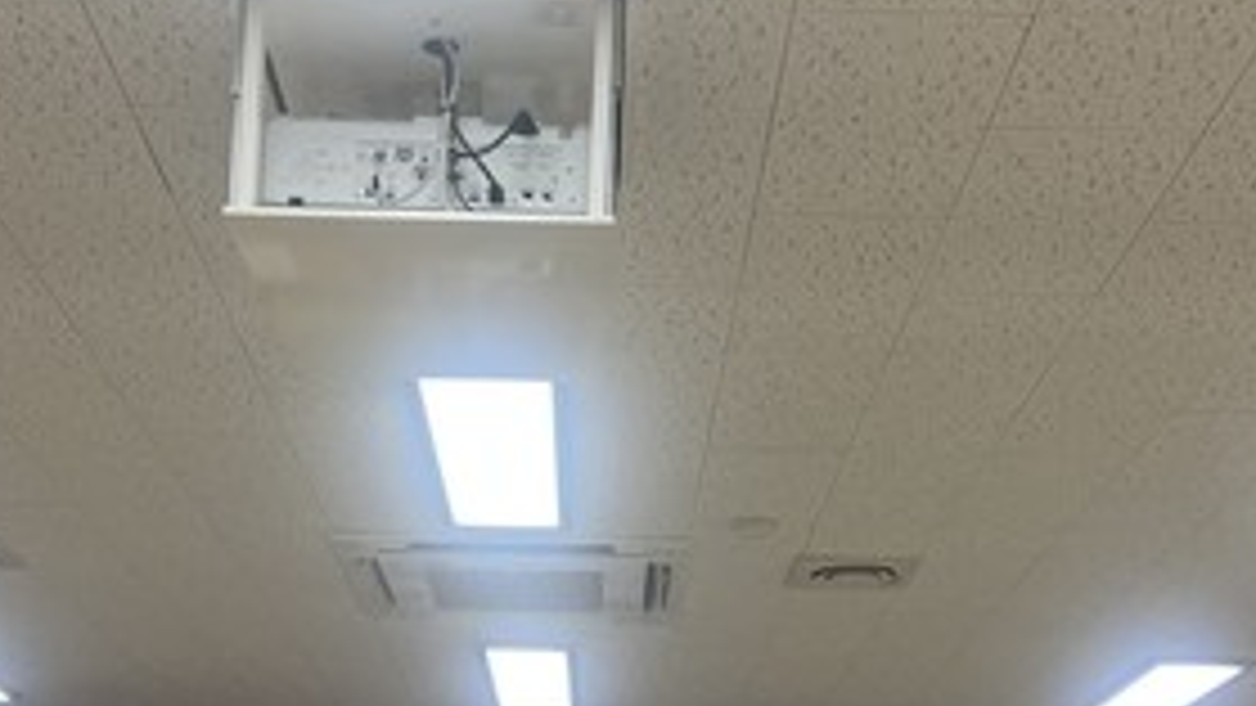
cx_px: 567
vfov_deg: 19.1
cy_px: 733
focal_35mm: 61
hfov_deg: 34.3
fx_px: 2032
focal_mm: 5.7
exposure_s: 1/120
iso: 64
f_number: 1.5
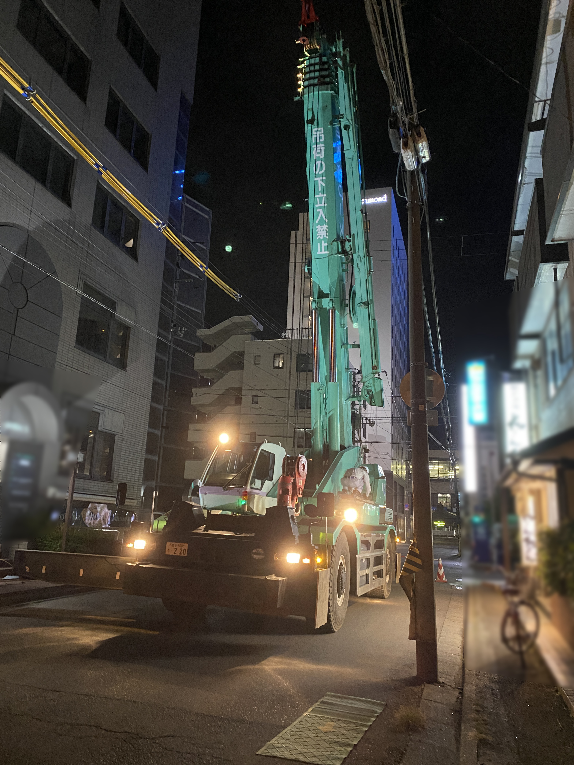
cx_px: 287
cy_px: 382
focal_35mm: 26
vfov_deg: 67.3
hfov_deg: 53.1
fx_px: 575
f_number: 1.8
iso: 640
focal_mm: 4.25
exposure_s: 1/25
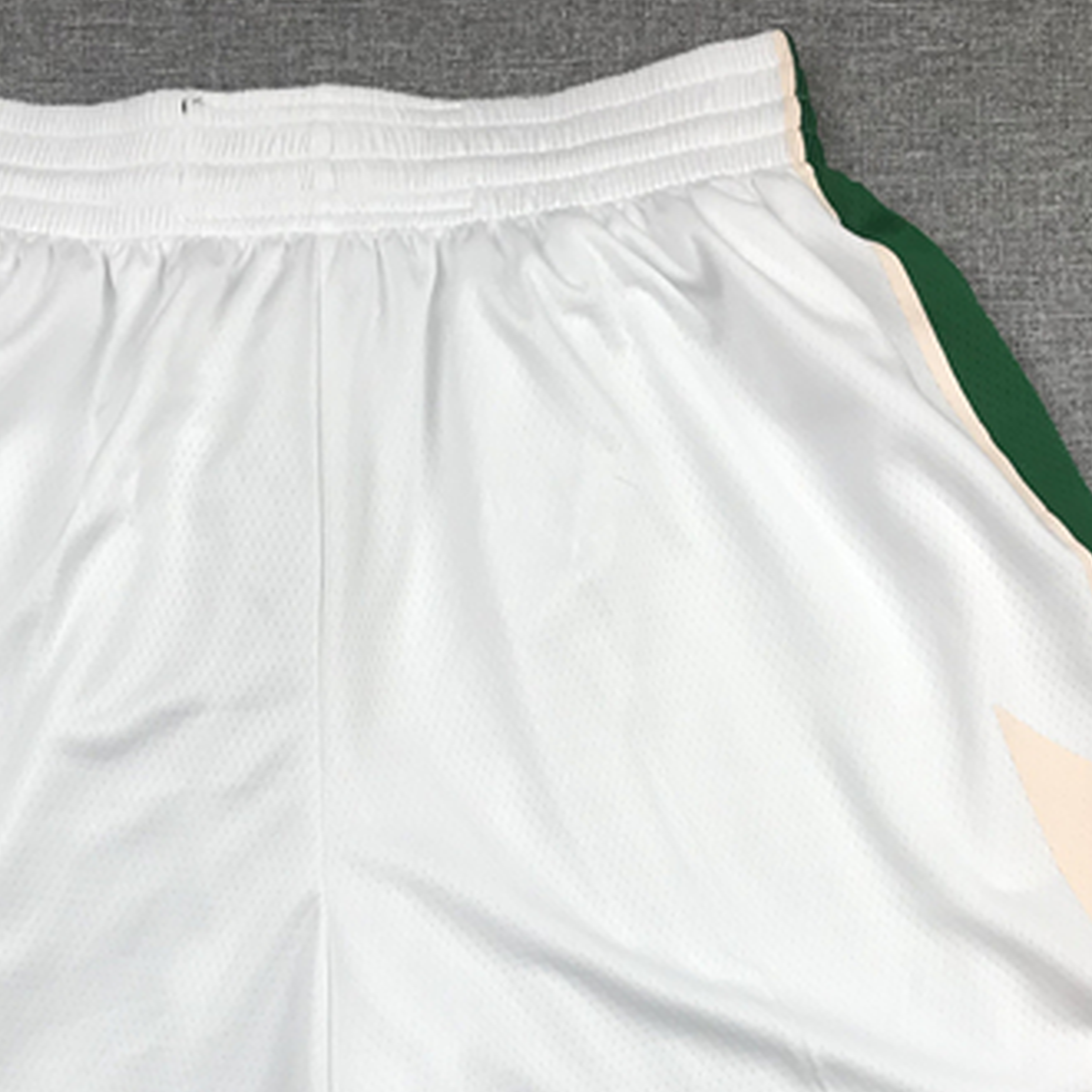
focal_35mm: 60
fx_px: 2141
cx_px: 338
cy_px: 910
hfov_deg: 28.4
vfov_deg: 27.9
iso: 20
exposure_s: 1/107
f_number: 1.8
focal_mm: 3.99
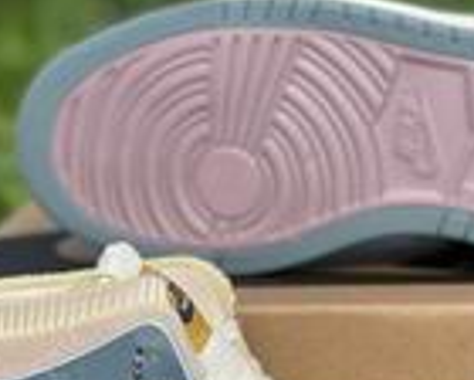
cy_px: 380
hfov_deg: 12.3
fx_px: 2188
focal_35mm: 156
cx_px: 352
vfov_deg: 9.8
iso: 32
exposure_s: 1/717
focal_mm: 7.5
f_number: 2.2
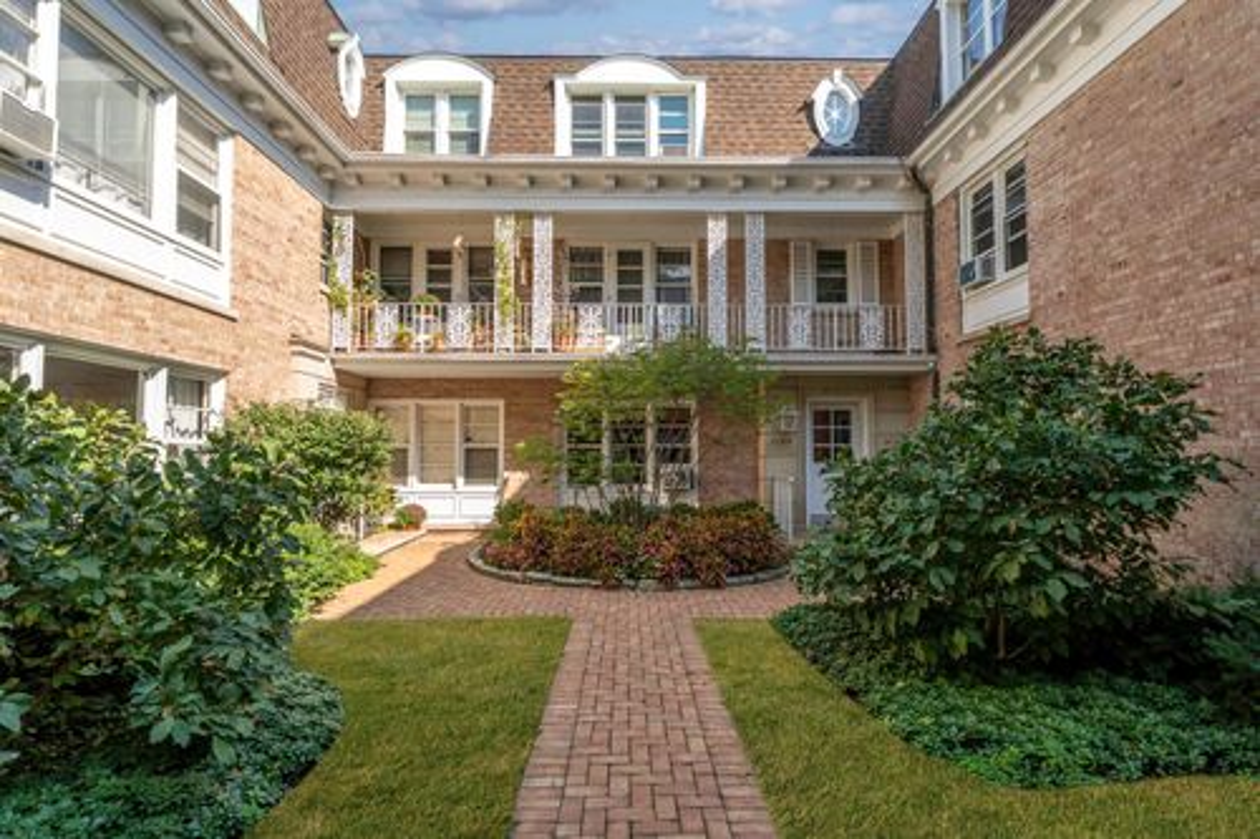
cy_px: 420
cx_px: 630
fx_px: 640
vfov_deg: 66.5
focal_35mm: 18
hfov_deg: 89.1
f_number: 9
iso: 200
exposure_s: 1/125
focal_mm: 18.3
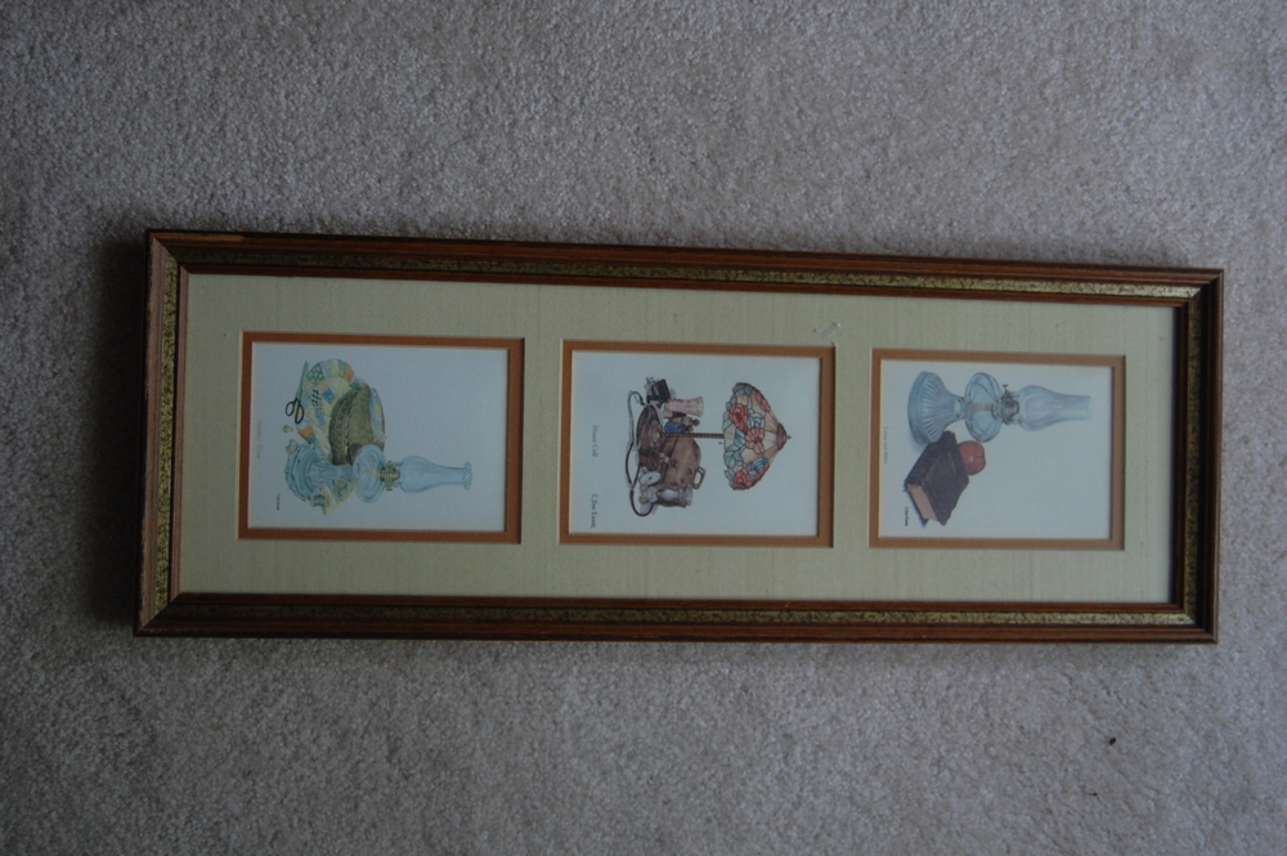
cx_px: 644
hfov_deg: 41.1
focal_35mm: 48
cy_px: 428
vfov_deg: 28.0
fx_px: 1715
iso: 500
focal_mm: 32
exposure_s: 1/30
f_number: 4.5
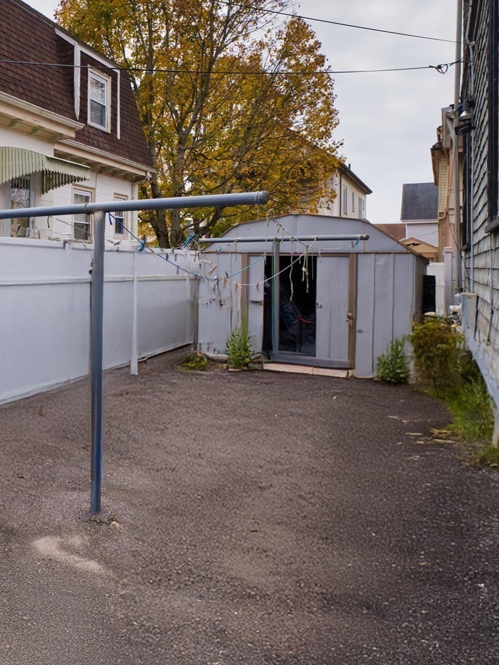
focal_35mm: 26
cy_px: 257
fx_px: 500
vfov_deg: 66.5
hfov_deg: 47.1
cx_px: 39
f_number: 4
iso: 100
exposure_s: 1/200
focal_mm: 14
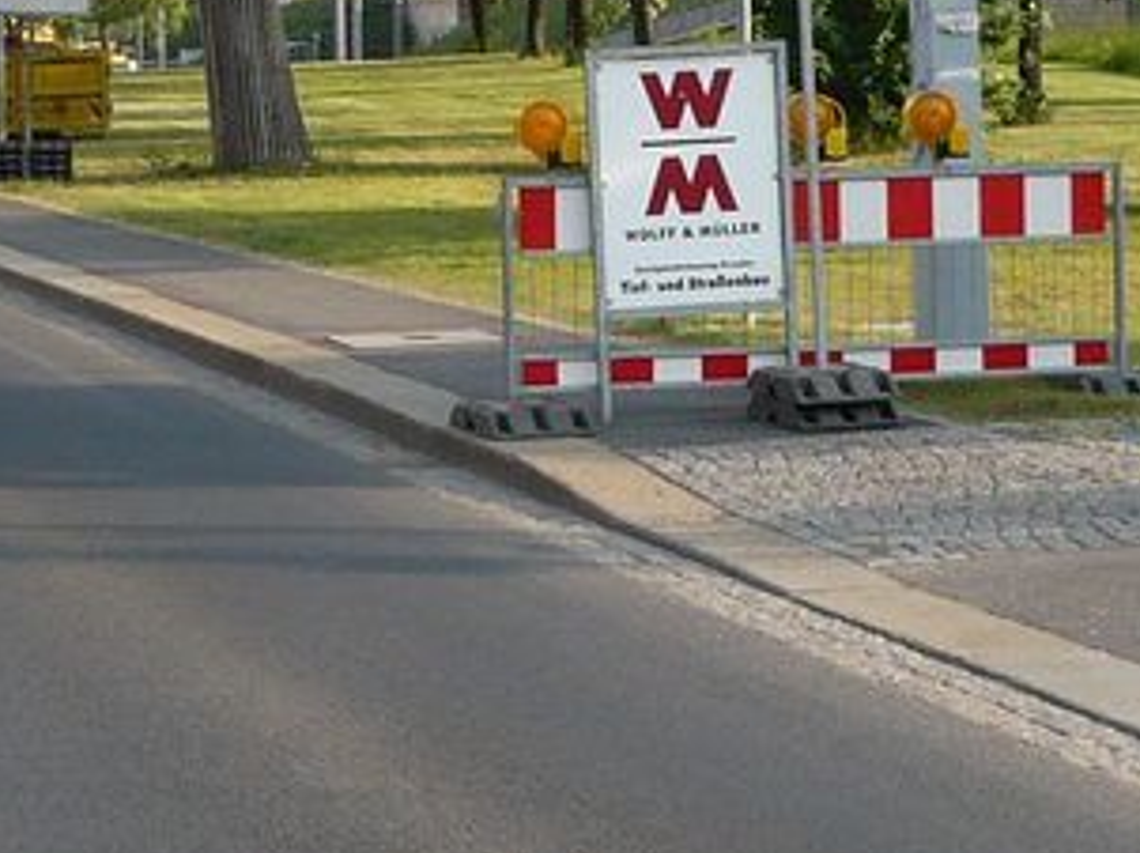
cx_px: 385
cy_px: 49
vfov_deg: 9.3
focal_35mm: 159
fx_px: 5232
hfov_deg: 12.4
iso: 100
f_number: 3
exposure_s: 1/400
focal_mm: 6.6
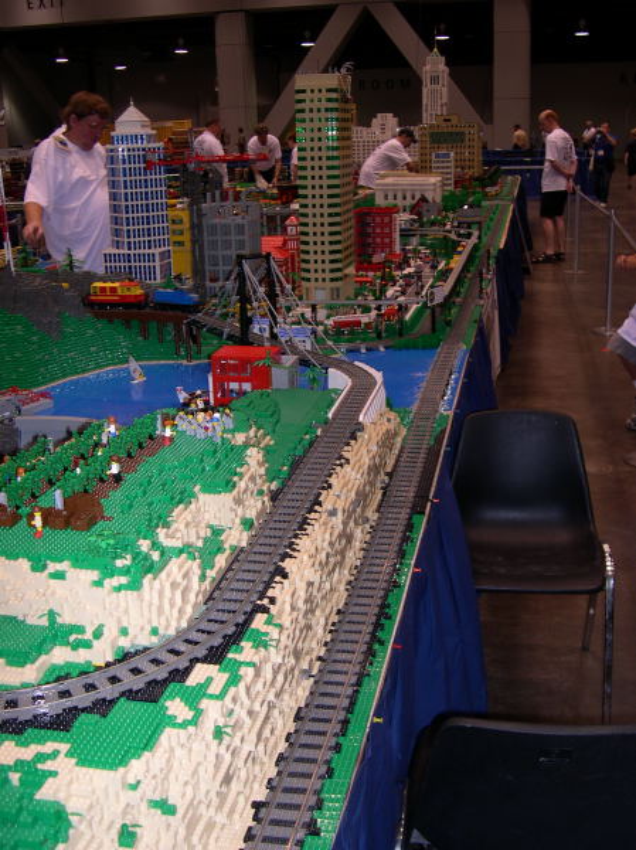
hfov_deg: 37.7
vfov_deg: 49.0
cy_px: 425
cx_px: 318
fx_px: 932
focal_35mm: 38
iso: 100
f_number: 2.8
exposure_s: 1/60
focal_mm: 8
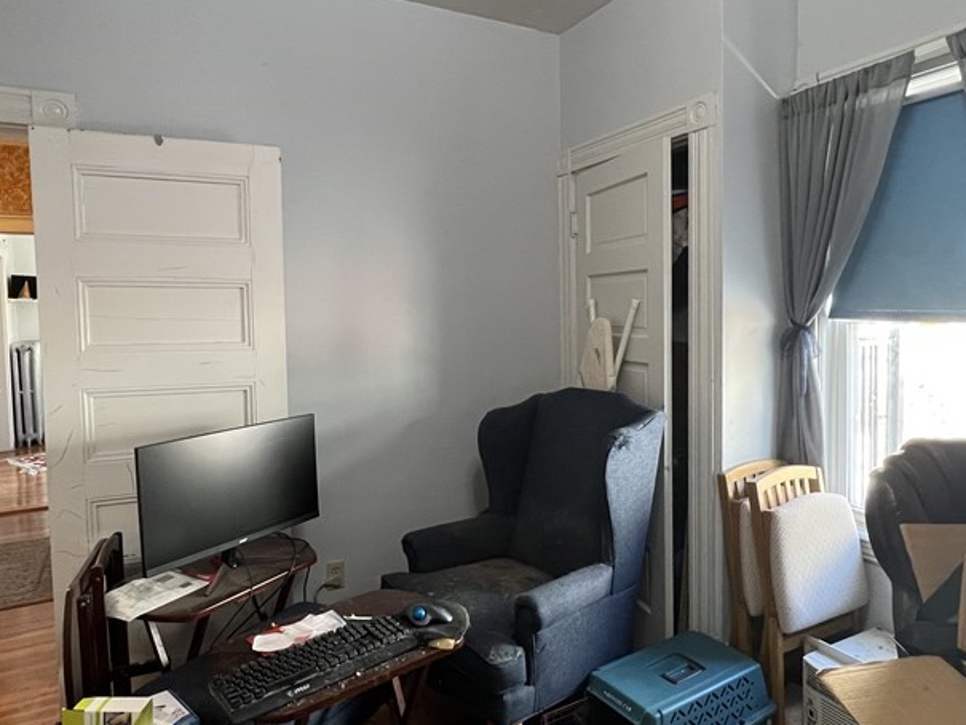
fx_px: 614
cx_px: 493
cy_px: 348
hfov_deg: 76.4
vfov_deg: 61.1
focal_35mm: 22
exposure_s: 1/60
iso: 320
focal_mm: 1.57
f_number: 1.8
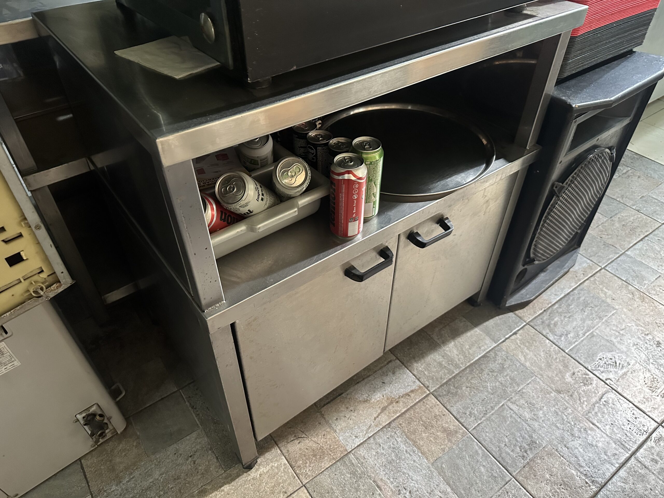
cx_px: 332
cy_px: 249
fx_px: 460
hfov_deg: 71.6
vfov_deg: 56.8
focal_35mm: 24
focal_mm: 6.86
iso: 640
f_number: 1.78
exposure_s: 1/33
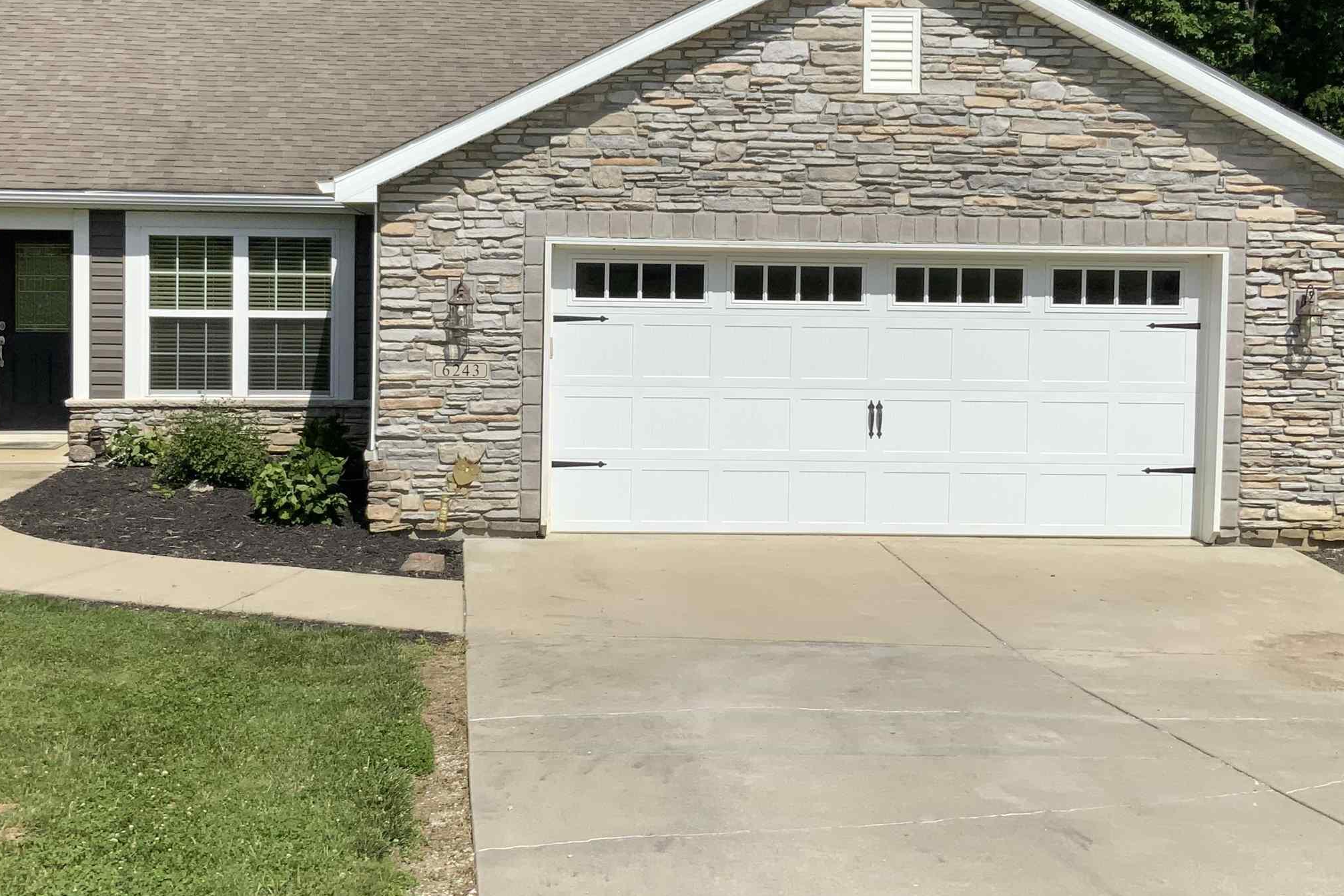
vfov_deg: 29.1
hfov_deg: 42.6
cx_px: 570
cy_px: 306
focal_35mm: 46
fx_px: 1717
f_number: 1.8
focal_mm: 3
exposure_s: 1/3534
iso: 20
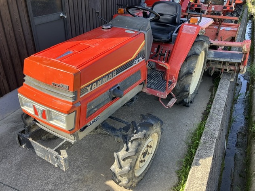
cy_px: 96
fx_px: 206
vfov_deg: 49.7
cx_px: 128
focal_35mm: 28
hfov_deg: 63.5
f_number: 1.8
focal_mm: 3.99
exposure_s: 1/379
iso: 32
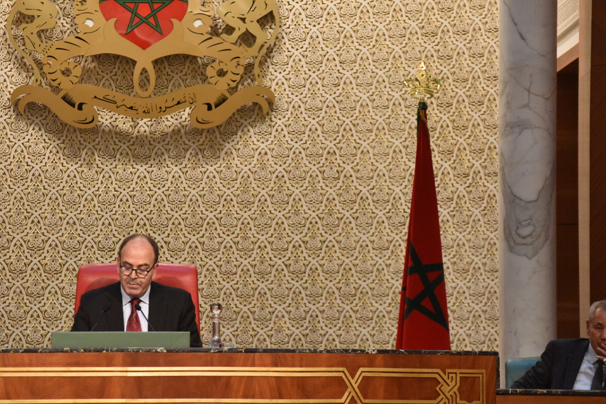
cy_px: 209
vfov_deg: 7.8
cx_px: 279
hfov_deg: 11.7
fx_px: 2964
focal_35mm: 176
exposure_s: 1/200
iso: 6400
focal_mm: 125
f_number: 4.8
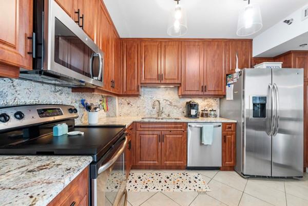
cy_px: 103
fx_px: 120
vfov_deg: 81.2
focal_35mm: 14
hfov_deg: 104.3
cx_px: 154
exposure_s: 4
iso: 64
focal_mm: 14
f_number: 8
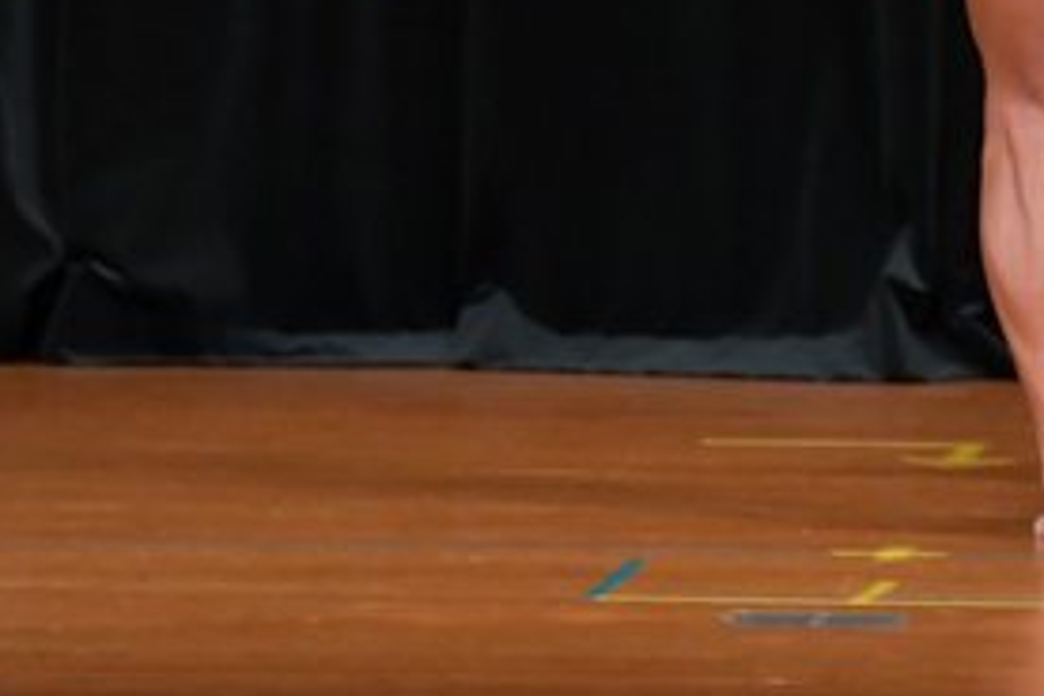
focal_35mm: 757
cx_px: 1118
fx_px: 21951
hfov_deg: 2.7
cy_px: -227
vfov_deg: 1.8
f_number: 5.6
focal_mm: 180
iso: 4000
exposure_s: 1/400
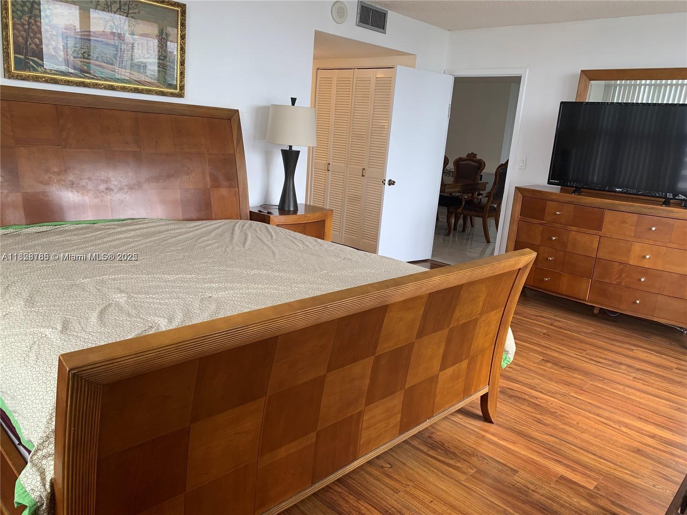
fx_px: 516
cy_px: 258
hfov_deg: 67.3
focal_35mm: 26
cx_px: 344
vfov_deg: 53.1
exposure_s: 1/121
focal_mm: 4.25
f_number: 1.8
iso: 64
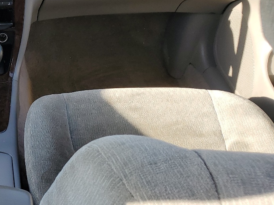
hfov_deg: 28.8
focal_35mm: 61
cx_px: -25
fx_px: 483
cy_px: 78
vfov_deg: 24.0
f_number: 1.5
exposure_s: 1/345
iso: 50
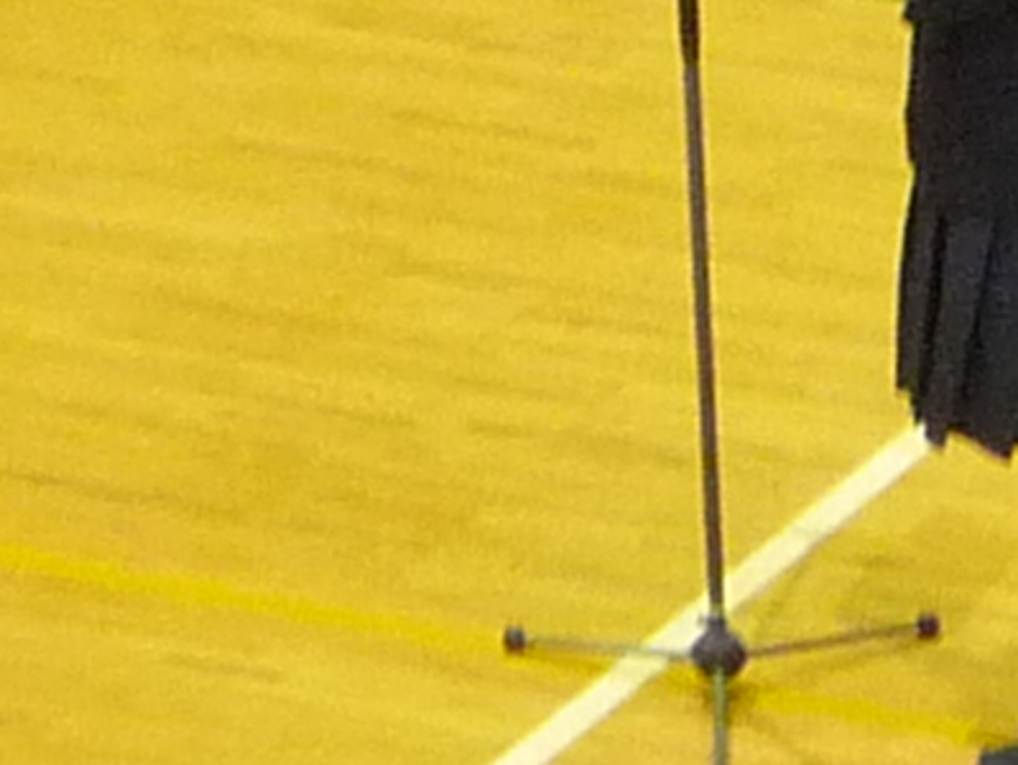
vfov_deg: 3.8
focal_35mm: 391
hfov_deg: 5.1
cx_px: 434
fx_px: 11509
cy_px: -357
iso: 400
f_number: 4.5
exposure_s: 1/8
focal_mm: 7.5
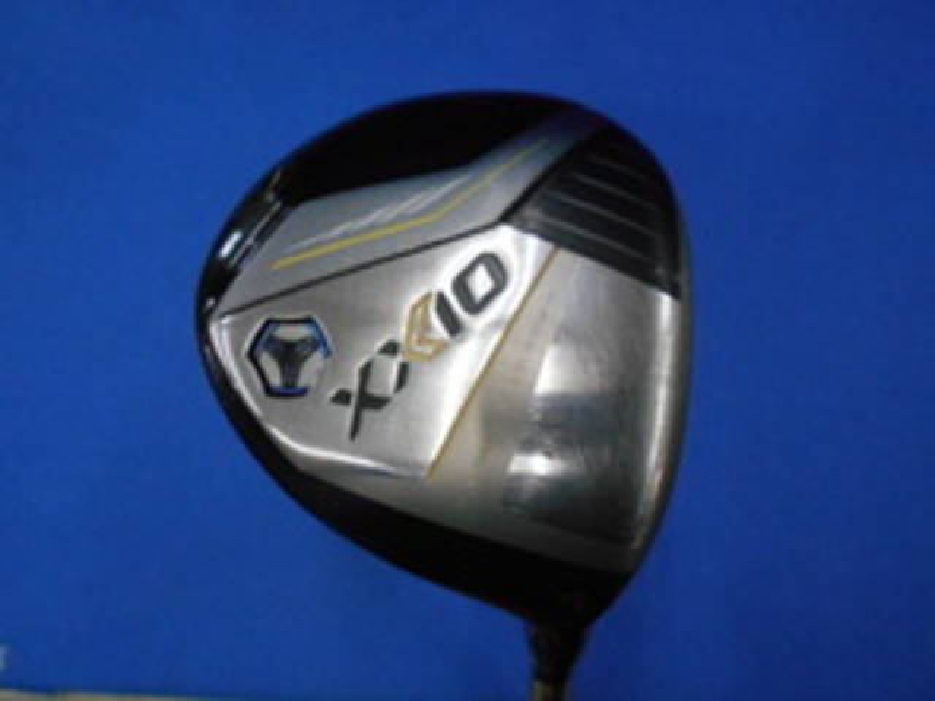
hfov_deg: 67.3
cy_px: 350
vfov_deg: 53.1
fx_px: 702
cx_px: 468
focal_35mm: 26
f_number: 3.2
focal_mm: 4.6
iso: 640
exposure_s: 1/250
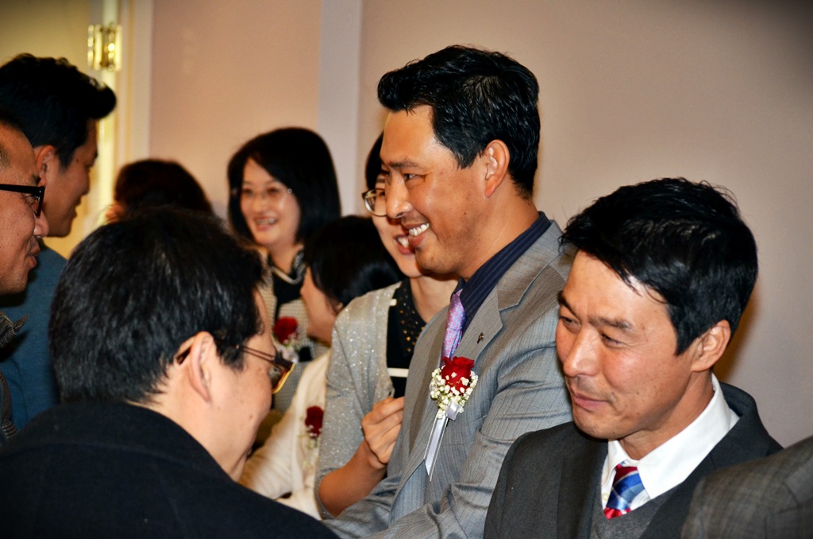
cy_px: 270
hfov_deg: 22.0
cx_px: 406
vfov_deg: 14.6
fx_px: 2096
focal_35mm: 93
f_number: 4.2
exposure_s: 1/60
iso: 800
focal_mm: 62
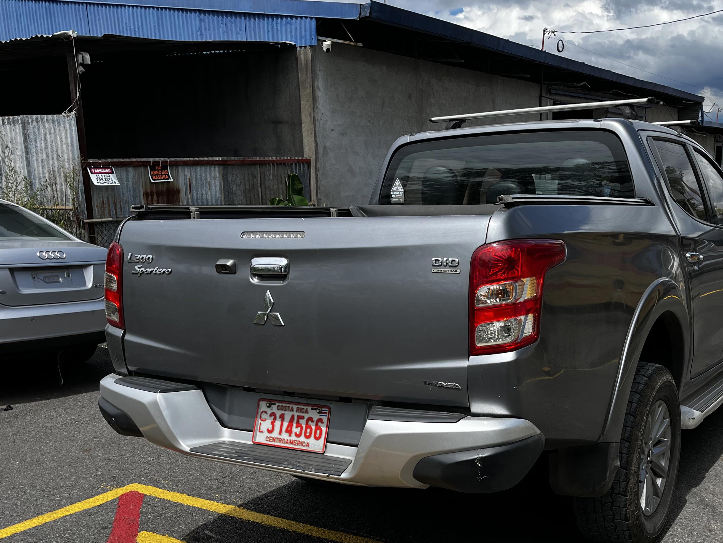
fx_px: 835
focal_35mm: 40
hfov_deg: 46.5
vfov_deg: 35.8
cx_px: 439
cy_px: 338
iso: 50
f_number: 1.6
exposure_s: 1/3521
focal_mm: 5.1
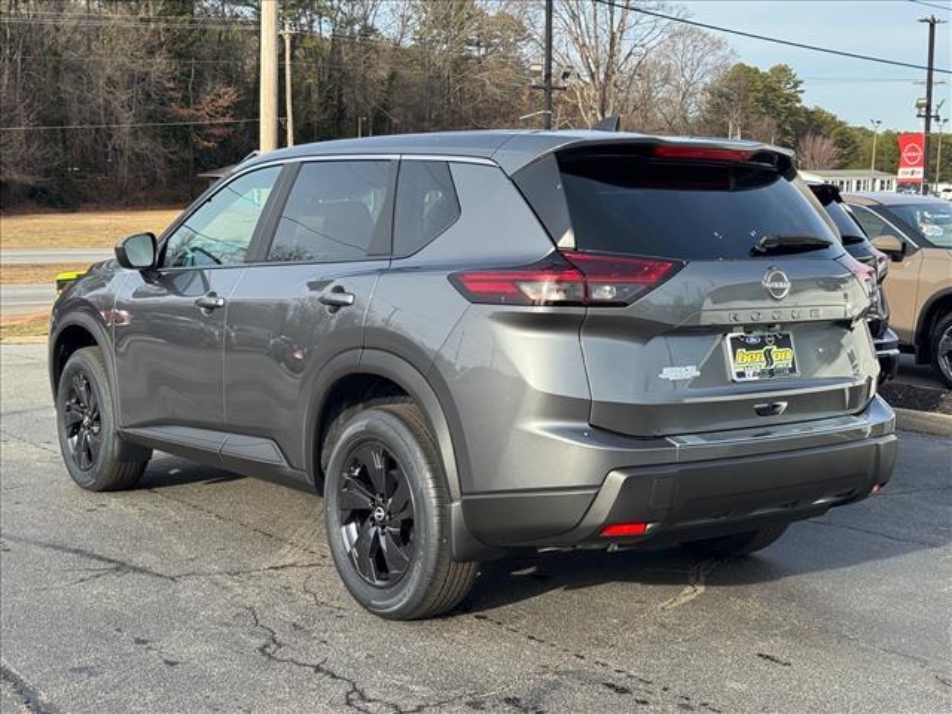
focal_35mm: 48
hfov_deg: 39.7
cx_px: 476
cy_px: 357
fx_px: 1320
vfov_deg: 30.3
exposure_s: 1/1312
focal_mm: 6.76
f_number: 1.78
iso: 64
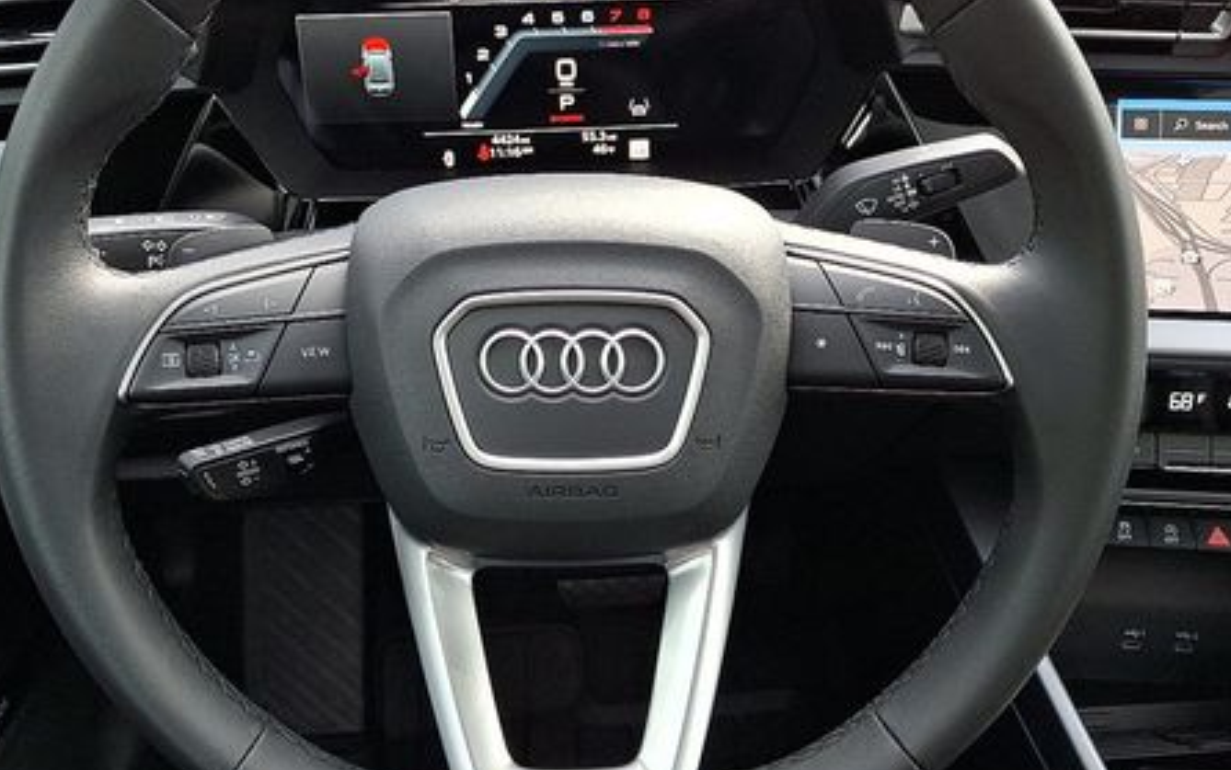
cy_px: 326
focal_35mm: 38
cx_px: 580
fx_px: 1275
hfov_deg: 51.5
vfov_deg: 33.5
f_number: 1.8
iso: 41
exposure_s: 1/100
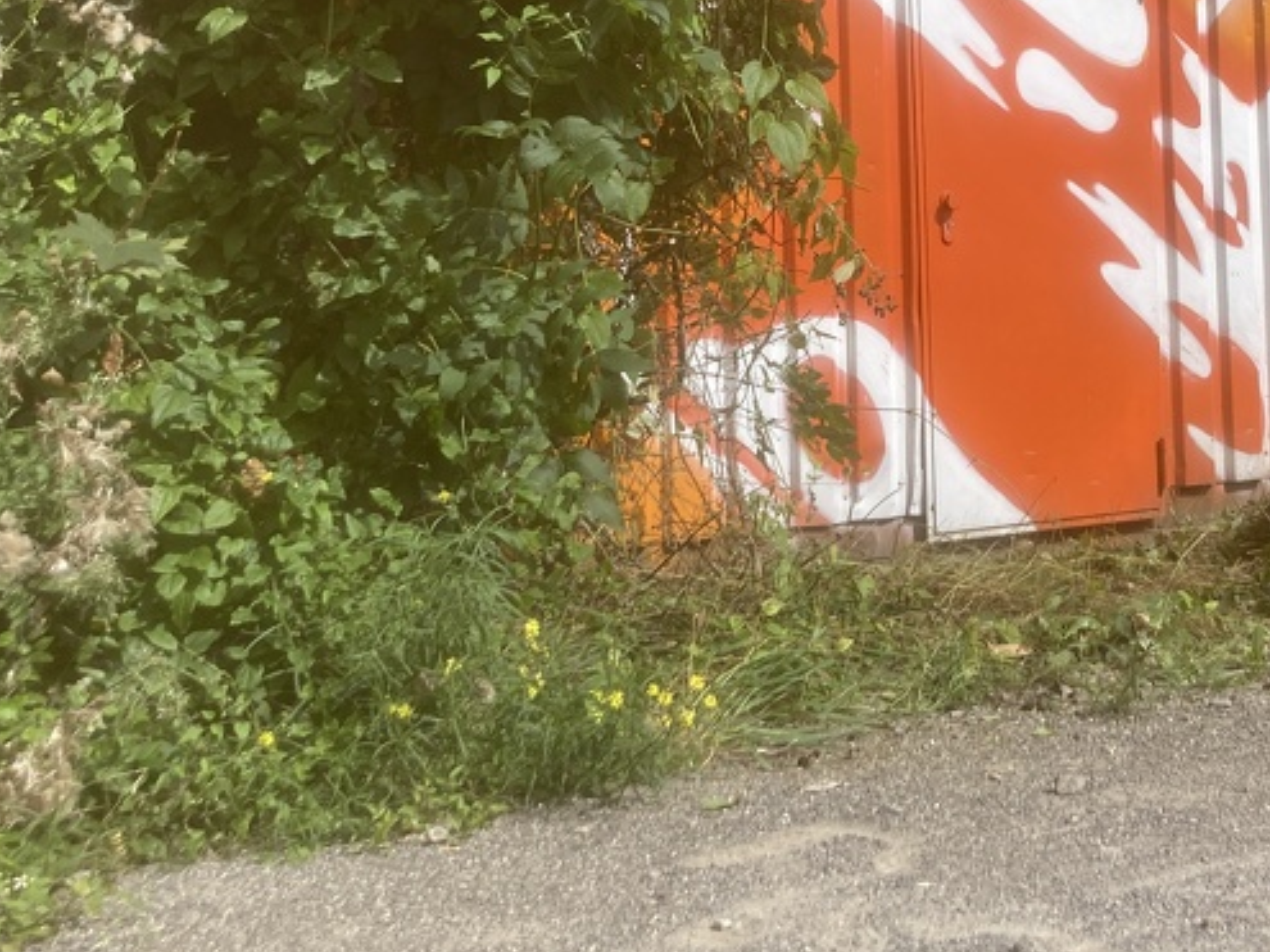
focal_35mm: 57
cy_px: 146
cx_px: 1047
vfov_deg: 25.1
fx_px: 2091
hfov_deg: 32.7
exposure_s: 1/2288
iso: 20
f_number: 1.8
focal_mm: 3.99
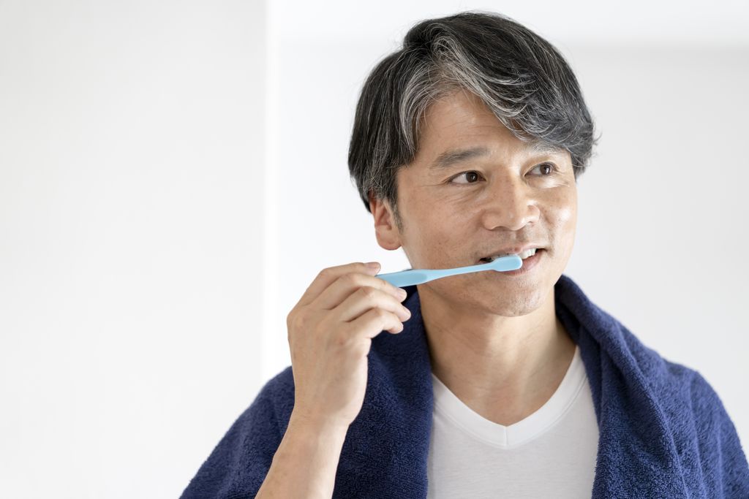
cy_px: 250
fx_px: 2122
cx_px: 374
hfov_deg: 20.0
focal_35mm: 102
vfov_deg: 13.4
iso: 800
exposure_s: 1/250
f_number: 2.8
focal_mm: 102
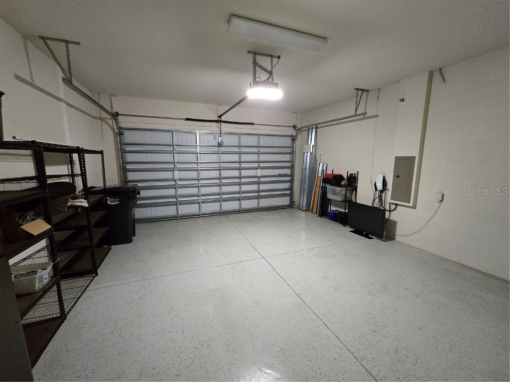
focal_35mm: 13
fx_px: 192
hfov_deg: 106.2
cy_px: 191
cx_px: 255
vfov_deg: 89.9
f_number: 2.2
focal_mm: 2.2
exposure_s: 1/60
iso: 1000
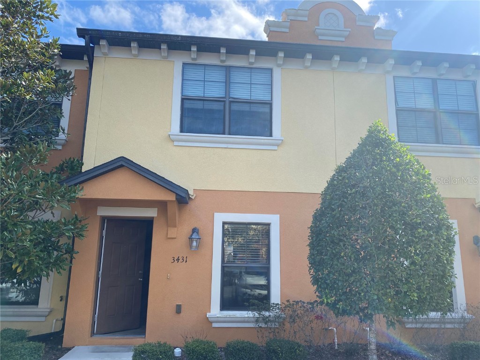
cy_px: 180
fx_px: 361
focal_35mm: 26
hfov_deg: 67.3
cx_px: 240
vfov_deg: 53.1
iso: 32
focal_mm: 4.25
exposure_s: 1/927
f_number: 1.8
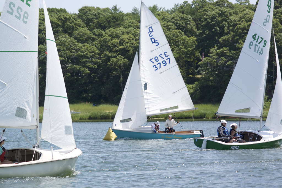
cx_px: 141
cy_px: 94
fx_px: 2123
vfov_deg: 5.1
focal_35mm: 271
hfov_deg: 7.6
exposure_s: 1/800
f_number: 4.8
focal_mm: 100.6
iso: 160
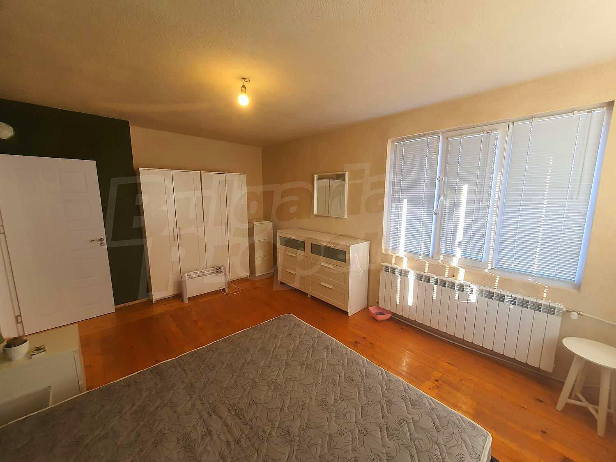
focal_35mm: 13
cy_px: 231
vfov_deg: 89.9
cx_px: 308
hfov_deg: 106.2
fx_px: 231
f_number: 2.2
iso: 100
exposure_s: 1/50
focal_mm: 1.8
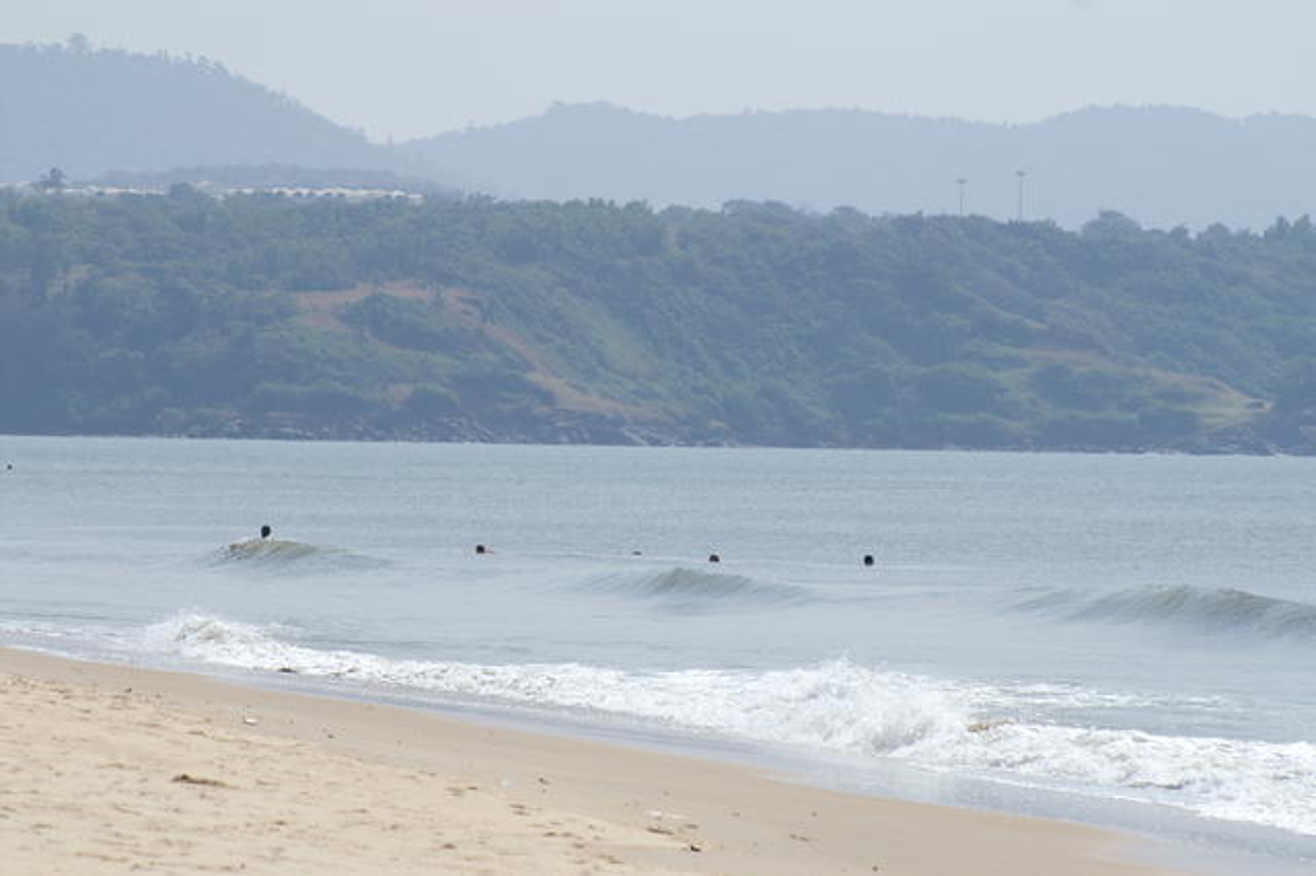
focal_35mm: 300
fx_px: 10961
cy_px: 438
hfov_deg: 6.9
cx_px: 658
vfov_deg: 4.6
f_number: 9
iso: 200
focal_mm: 200
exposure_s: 1/1000
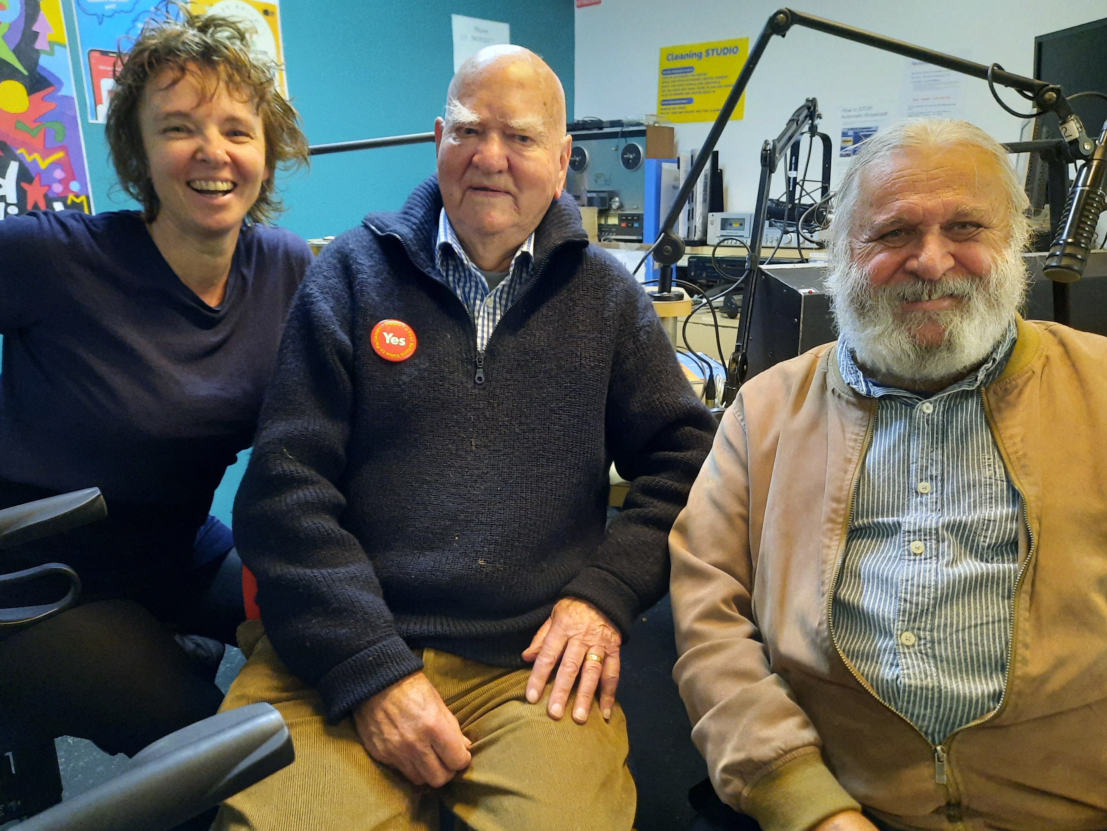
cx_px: 555
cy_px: 417
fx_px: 832
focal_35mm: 26
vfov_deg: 53.1
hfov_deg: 67.3
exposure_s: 1/25
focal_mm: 4.6
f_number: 2
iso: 640
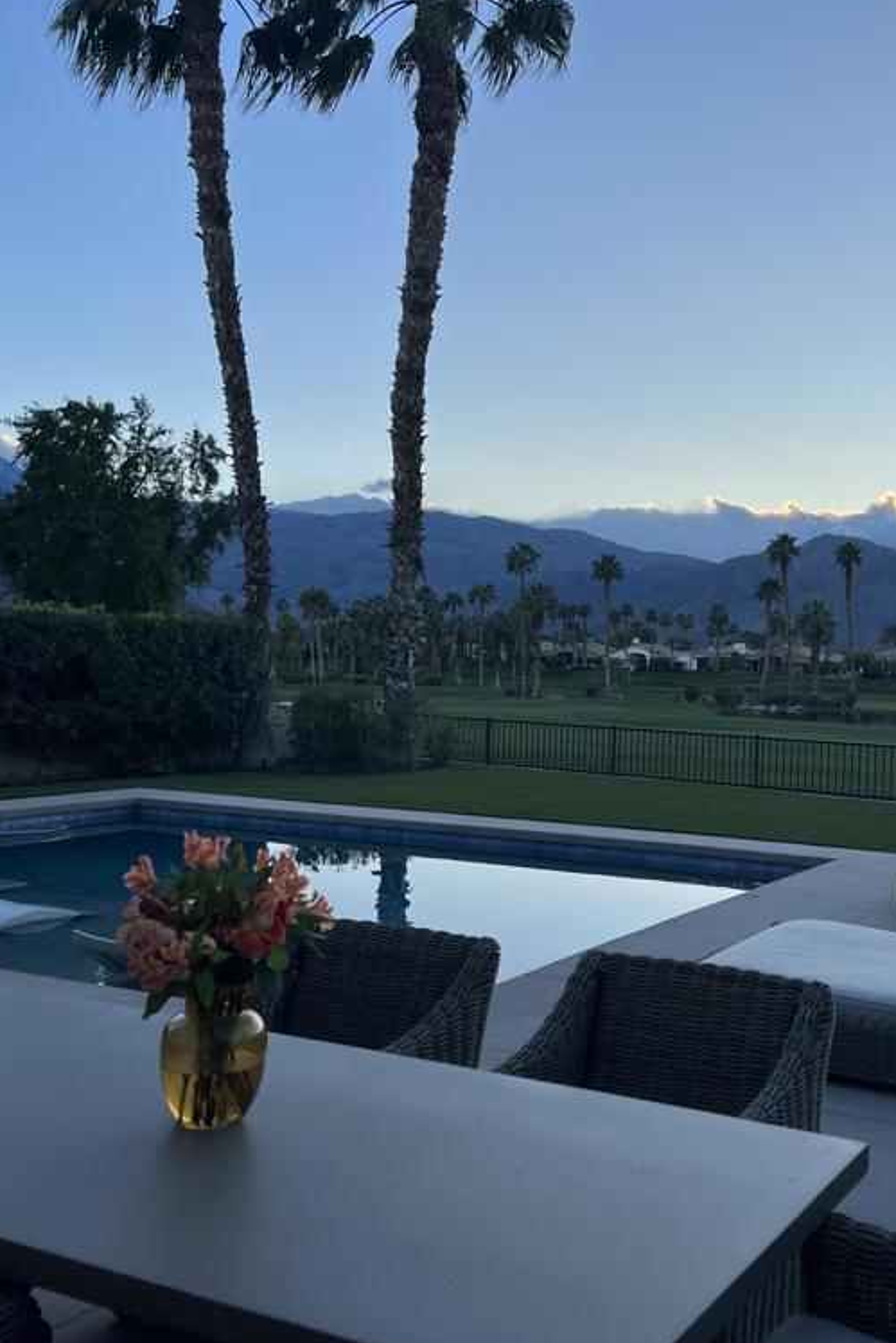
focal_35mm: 37
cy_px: 672
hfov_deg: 35.0
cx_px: 702
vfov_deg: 51.9
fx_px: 1381
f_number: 1.5
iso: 50
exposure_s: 1/1621
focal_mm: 5.7
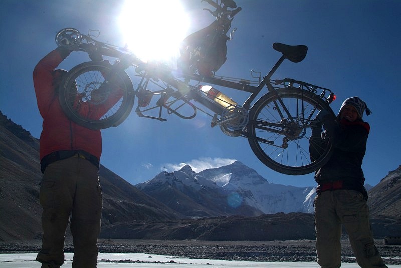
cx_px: 200
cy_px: 134
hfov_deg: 57.2
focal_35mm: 33
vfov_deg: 40.0
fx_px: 368
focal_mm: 22
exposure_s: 1/350
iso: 100
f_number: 9.5
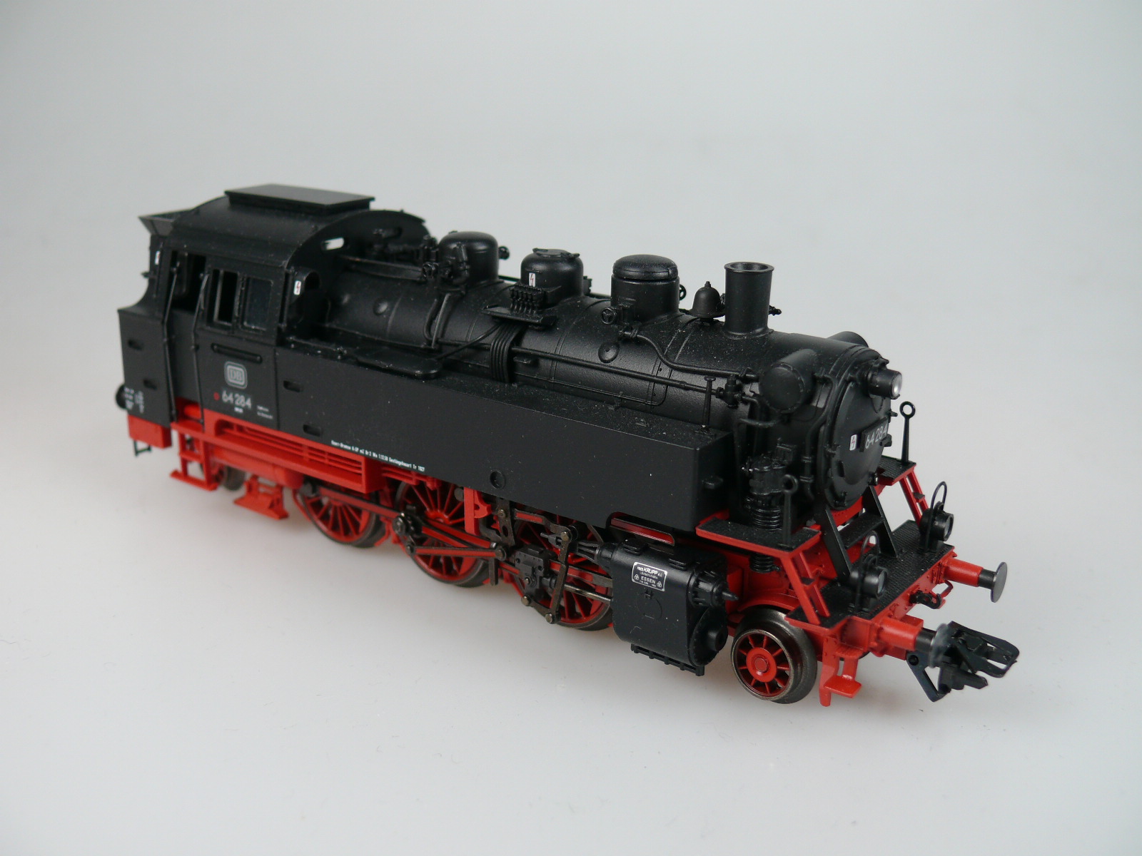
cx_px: 571
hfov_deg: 46.8
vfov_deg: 36.0
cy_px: 428
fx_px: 1320
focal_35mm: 40
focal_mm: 8
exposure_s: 1/80
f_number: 2.8
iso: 100
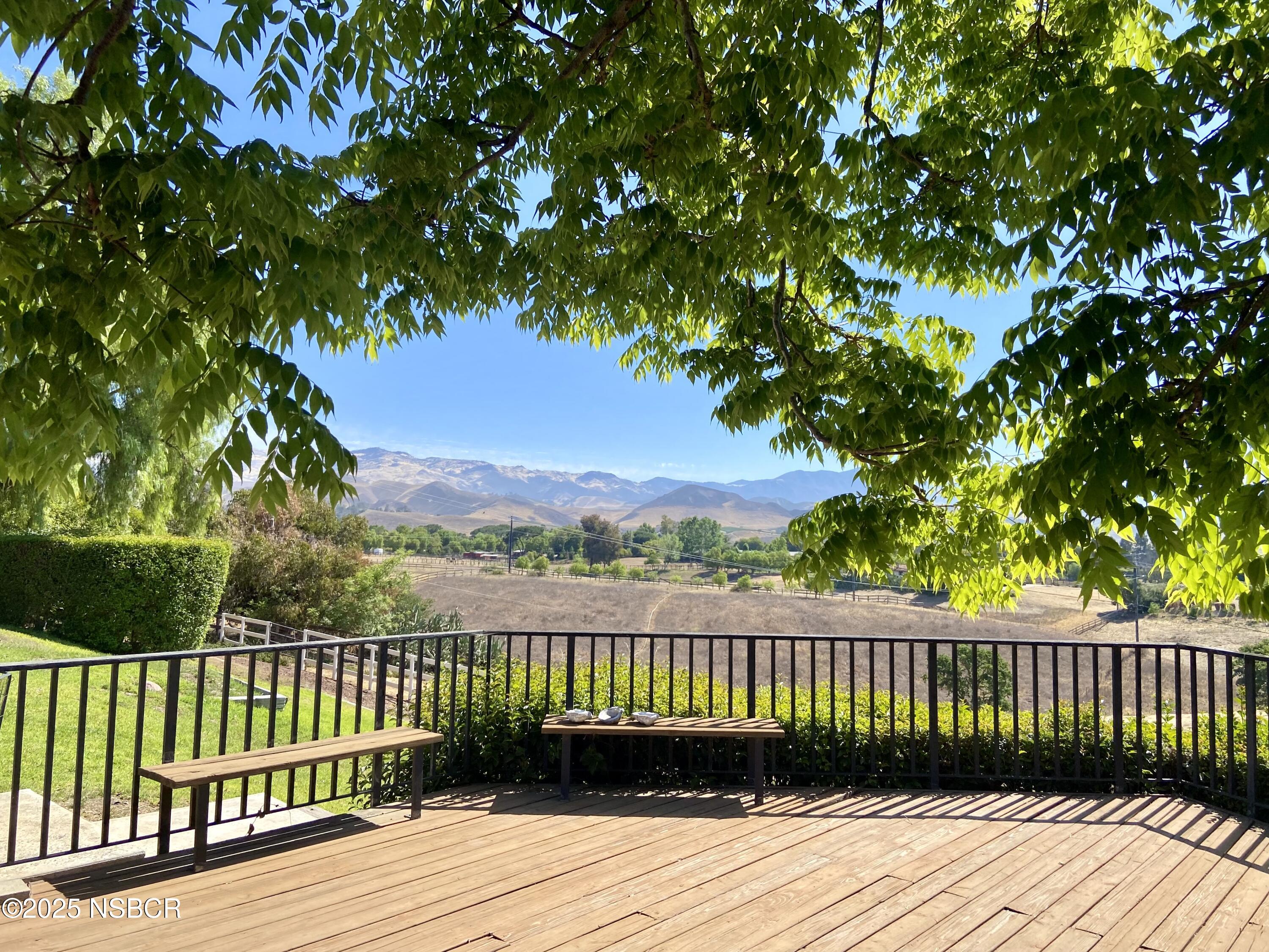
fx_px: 953
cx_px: 634
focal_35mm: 26
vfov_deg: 53.1
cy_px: 476
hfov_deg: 67.3
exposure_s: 1/1927
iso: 32
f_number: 1.8
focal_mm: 4.25
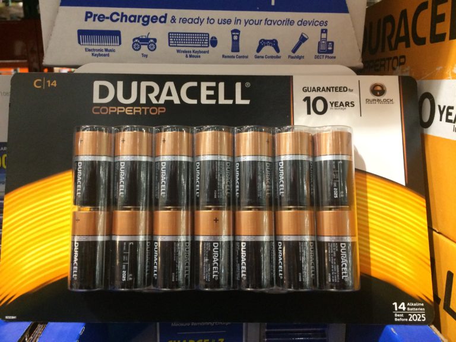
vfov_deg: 48.2
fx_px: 382
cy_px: 171
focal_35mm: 29
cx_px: 228
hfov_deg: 61.7
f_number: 2.2
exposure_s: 1/30
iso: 250
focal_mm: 4.15
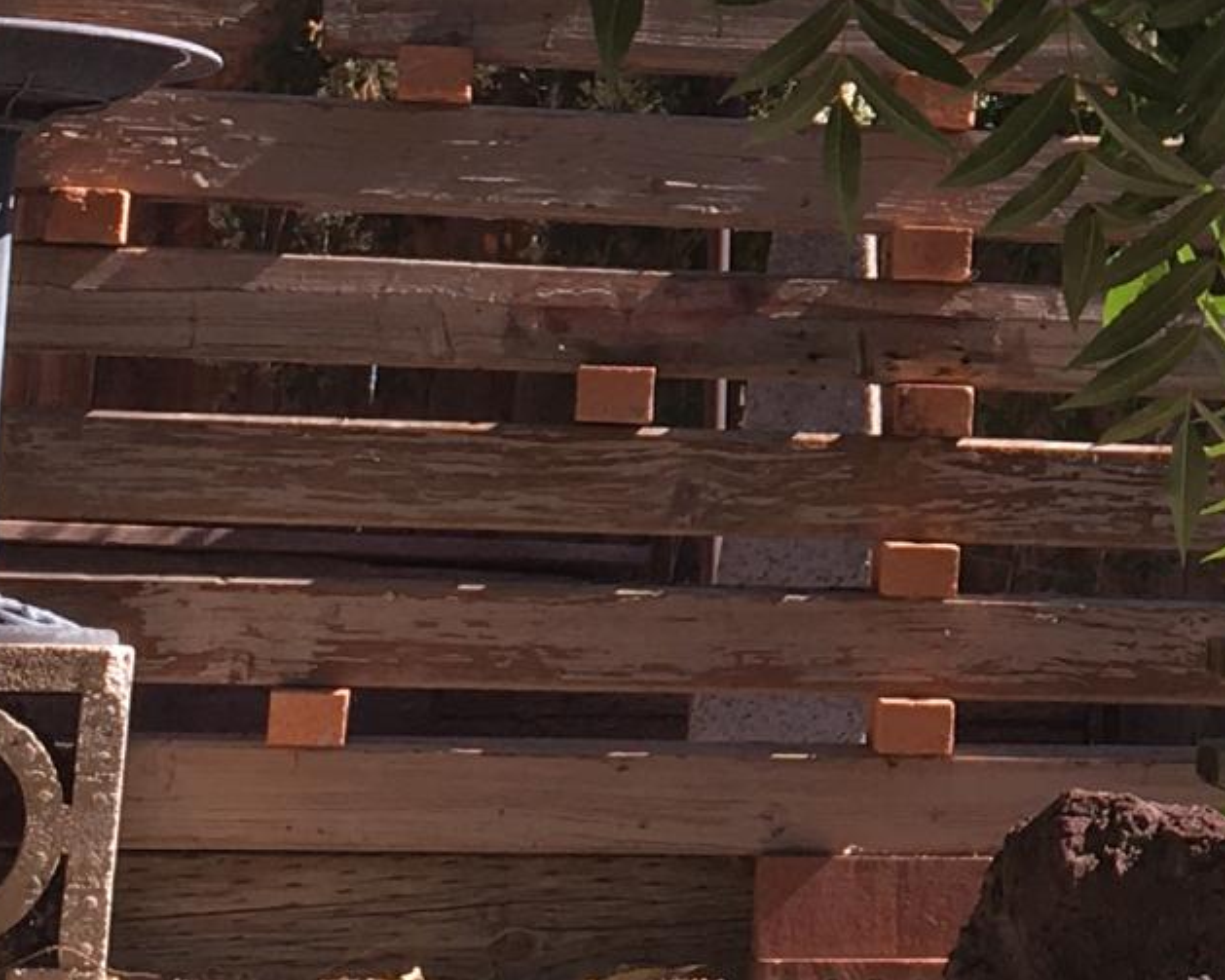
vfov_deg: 11.2
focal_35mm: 135
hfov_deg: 13.6
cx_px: 1681
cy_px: -193
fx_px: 4894
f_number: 2.2
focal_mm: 4.15
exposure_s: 1/509
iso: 25
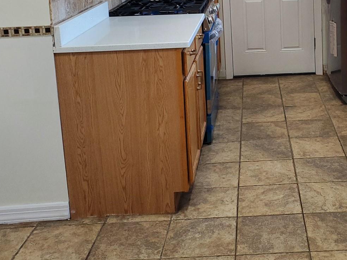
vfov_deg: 26.1
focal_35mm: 54
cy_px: 20
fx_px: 541
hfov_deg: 34.4
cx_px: 282
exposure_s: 1/120
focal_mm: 4.3
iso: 250
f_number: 2.4
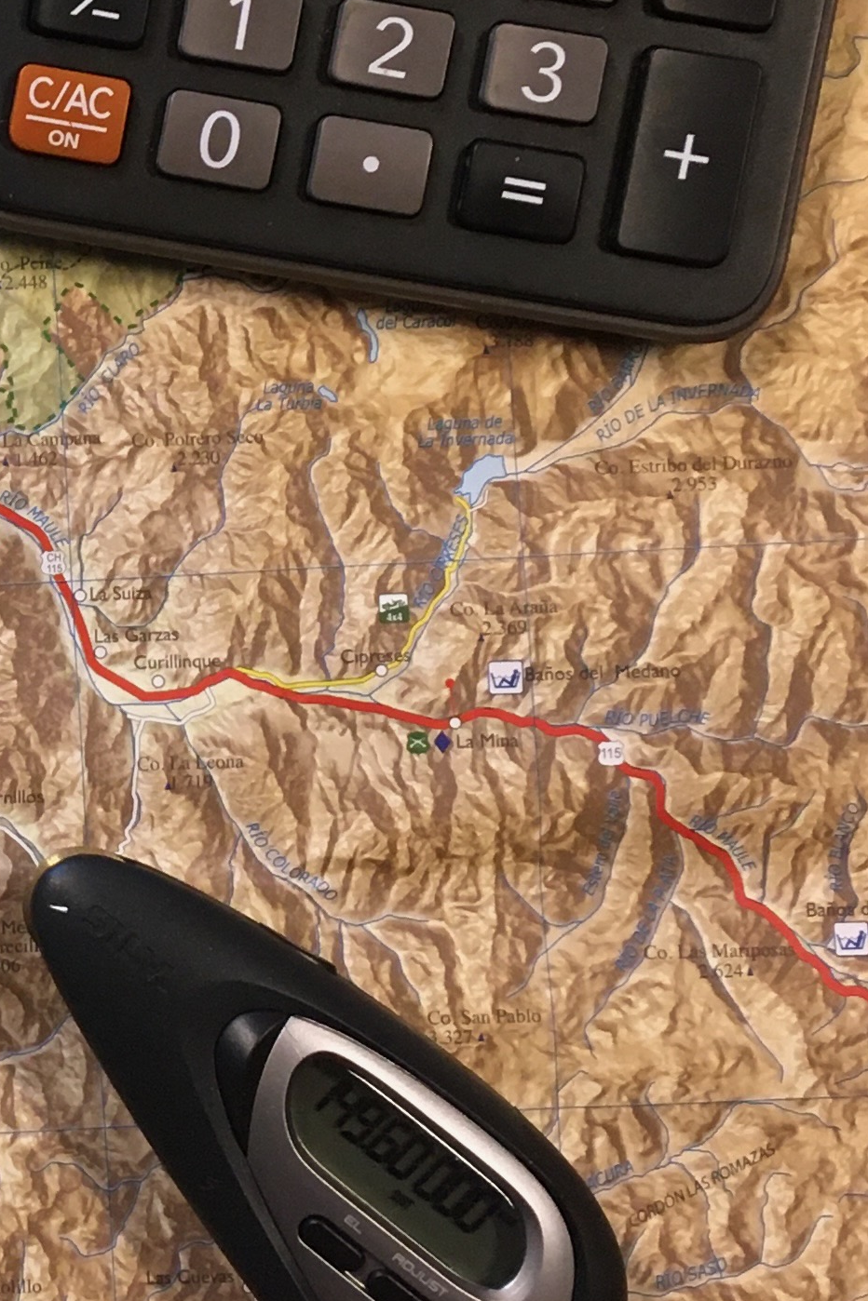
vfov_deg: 23.3
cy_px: 432
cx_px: -267
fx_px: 3146
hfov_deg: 15.0
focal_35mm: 87
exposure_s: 1/33
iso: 125
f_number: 2.2
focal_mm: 4.15
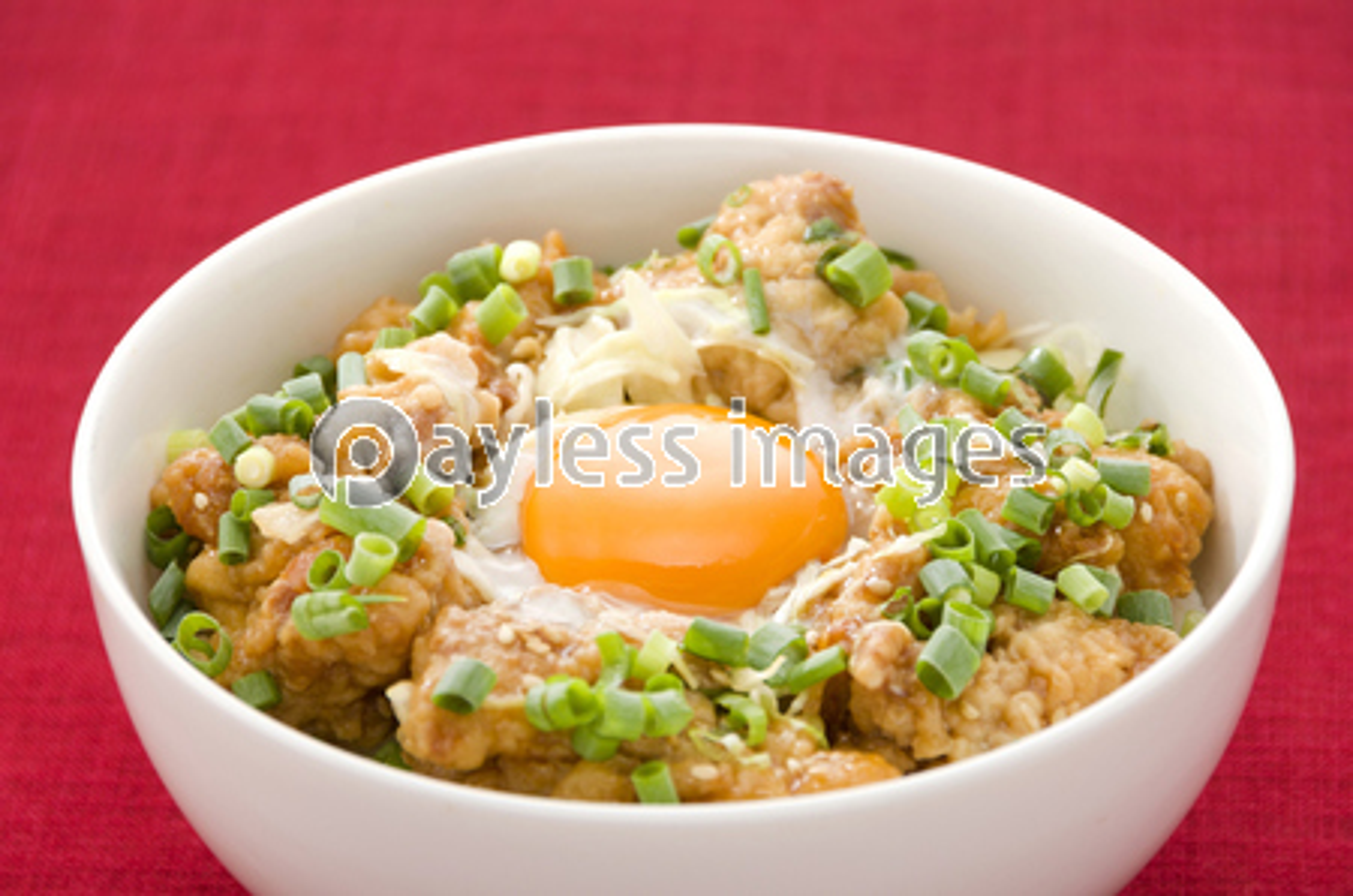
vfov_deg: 5.4
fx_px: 9563
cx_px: 676
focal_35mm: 255
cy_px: 448
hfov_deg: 8.1
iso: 100
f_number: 10
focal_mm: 170
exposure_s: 1/60
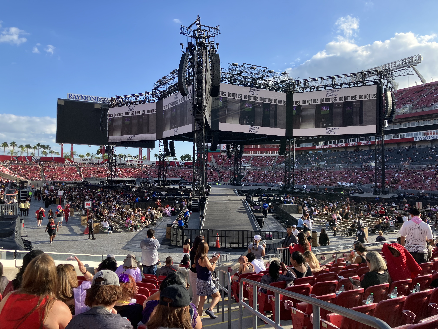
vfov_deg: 49.7
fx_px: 354
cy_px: 164
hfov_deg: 63.4
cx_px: 219
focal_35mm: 28
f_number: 1.8
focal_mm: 3.99
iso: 32
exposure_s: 1/796
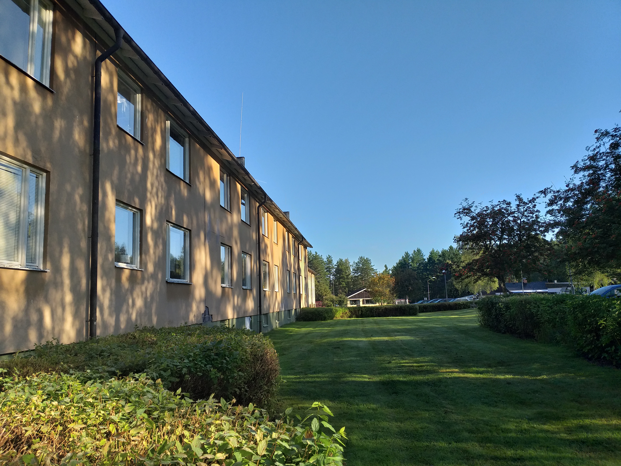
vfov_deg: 53.1
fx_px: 466
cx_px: 310
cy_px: 233
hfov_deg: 67.3
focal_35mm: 26
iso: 40
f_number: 1.7
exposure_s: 1/996
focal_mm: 3.93
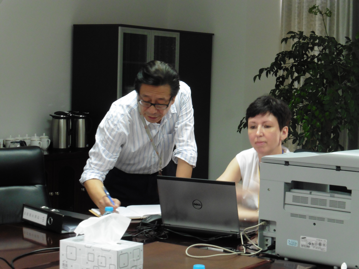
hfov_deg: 24.7
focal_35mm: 79
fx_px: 819
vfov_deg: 18.7
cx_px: 180
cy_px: 134
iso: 400
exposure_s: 1/8
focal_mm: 14.2
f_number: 5.1
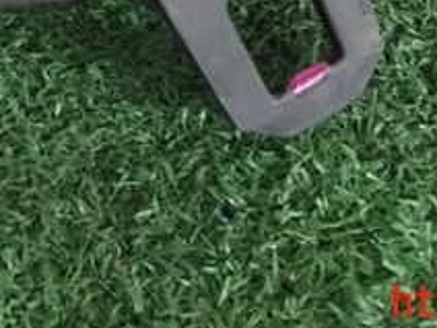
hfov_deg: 14.8
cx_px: 239
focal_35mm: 133
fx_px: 1679
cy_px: -134
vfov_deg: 10.8
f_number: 13
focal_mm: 8.4
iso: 1600
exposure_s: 1/8
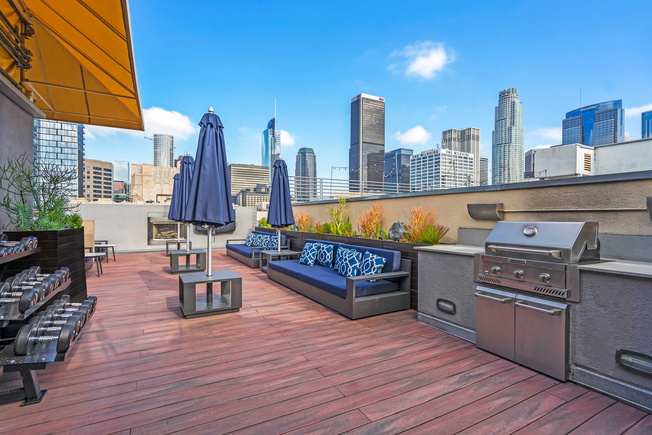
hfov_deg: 96.7
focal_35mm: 16
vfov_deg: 73.7
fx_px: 290
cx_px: 326
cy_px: 218
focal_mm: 16
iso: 200
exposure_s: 1/250
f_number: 4
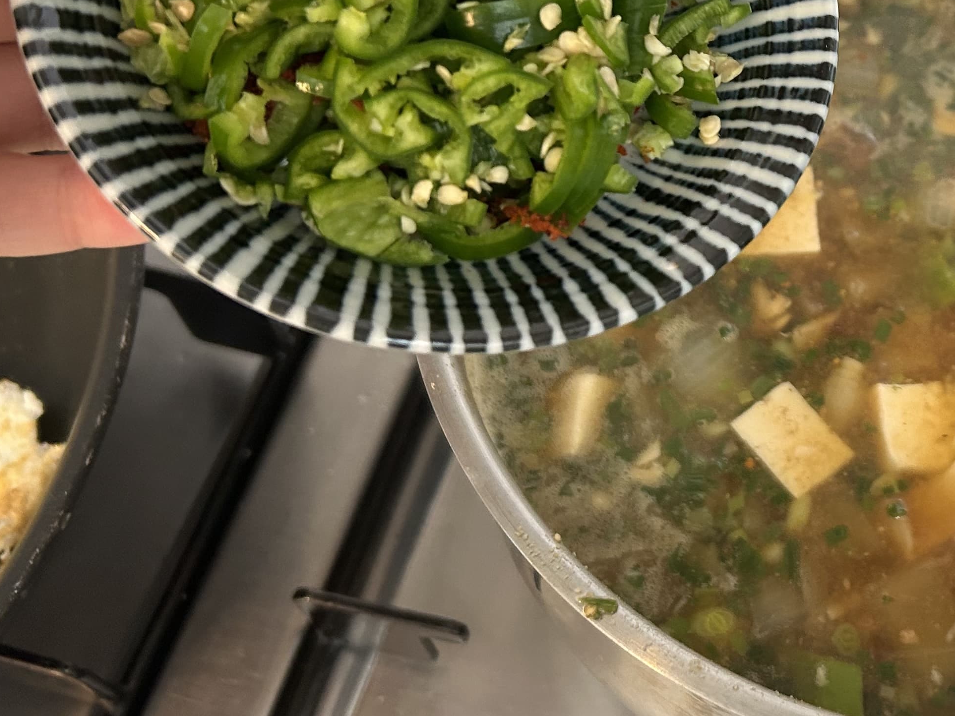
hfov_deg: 33.5
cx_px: 876
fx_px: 1490
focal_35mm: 54
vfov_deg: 26.5
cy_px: 146
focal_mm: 5.7
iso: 250
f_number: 1.5
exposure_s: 1/60
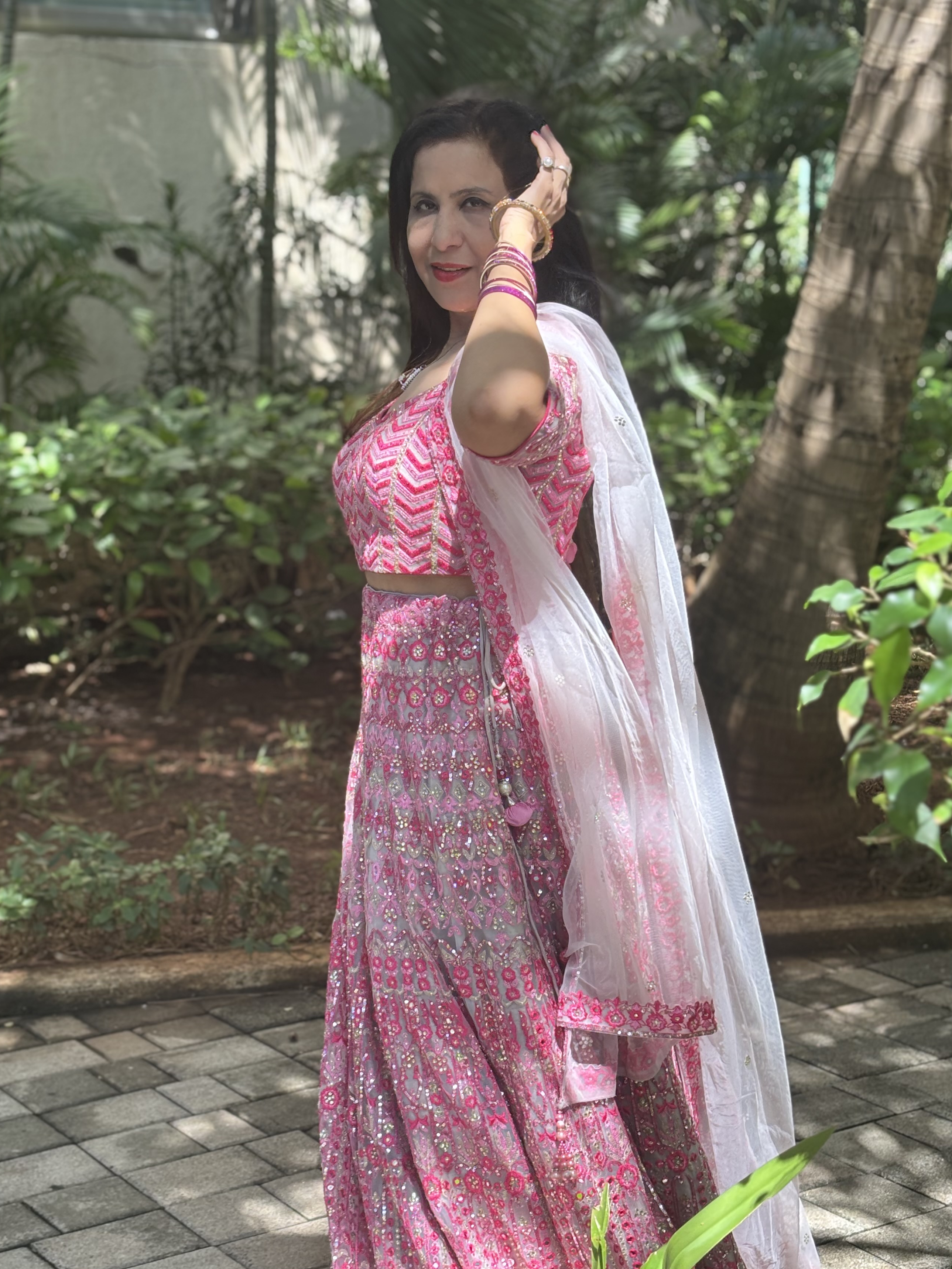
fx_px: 2237
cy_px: 638
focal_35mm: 61
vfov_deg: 31.7
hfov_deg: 24.0
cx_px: 432
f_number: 1.6
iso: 32
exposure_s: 1/209
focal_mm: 5.96
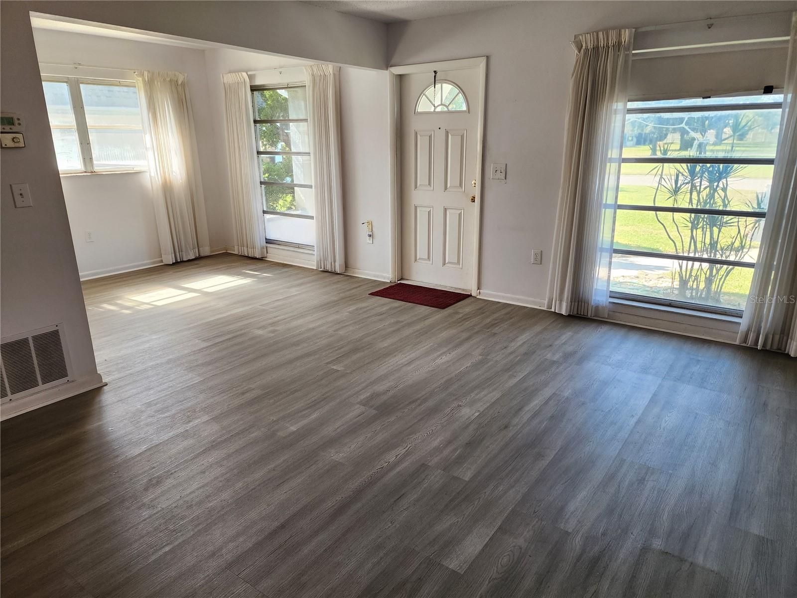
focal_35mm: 23
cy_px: 299
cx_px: 398
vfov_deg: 58.9
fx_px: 530
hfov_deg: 73.9
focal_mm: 6.4
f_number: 1.8
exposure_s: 1/180
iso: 125
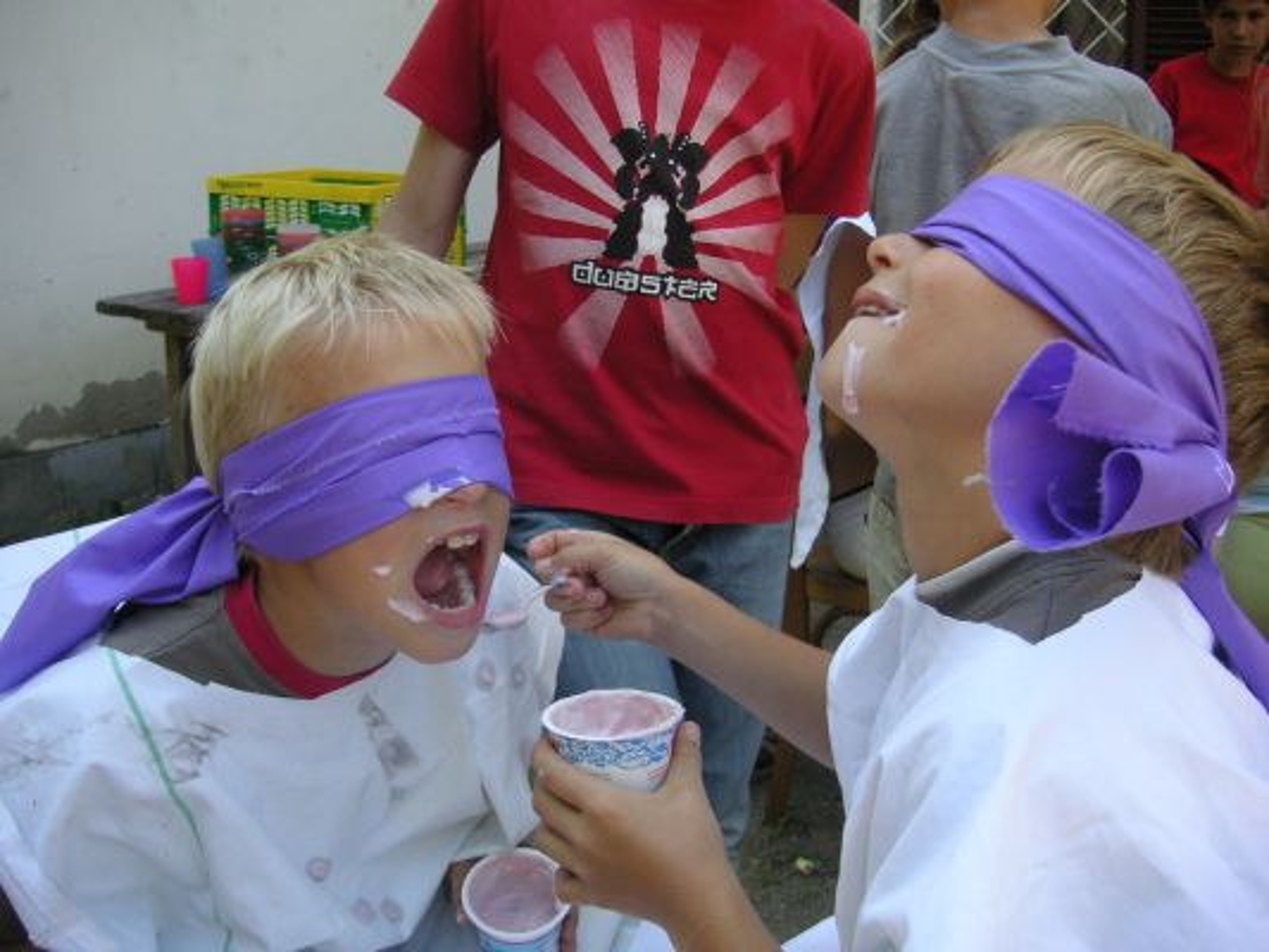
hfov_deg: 50.1
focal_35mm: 37
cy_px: 476
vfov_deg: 38.7
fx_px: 1357
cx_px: 634
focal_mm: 6.1
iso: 50
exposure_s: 1/125
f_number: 2.8
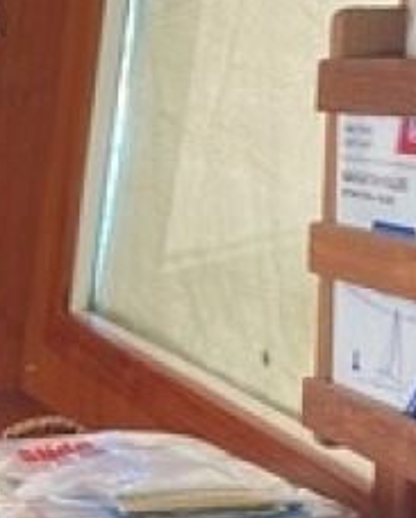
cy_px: 461
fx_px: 1843
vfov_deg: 15.8
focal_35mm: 120
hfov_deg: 12.5
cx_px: -127
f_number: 1.8
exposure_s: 1/121
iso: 125
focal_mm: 4.25
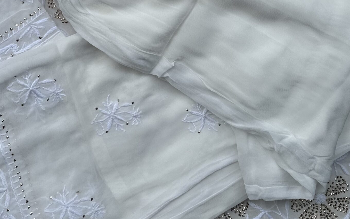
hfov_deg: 41.8
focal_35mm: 48
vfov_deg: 24.4
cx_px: 152
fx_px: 458
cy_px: -43
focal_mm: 6.86
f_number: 1.78
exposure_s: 1/1916
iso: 80
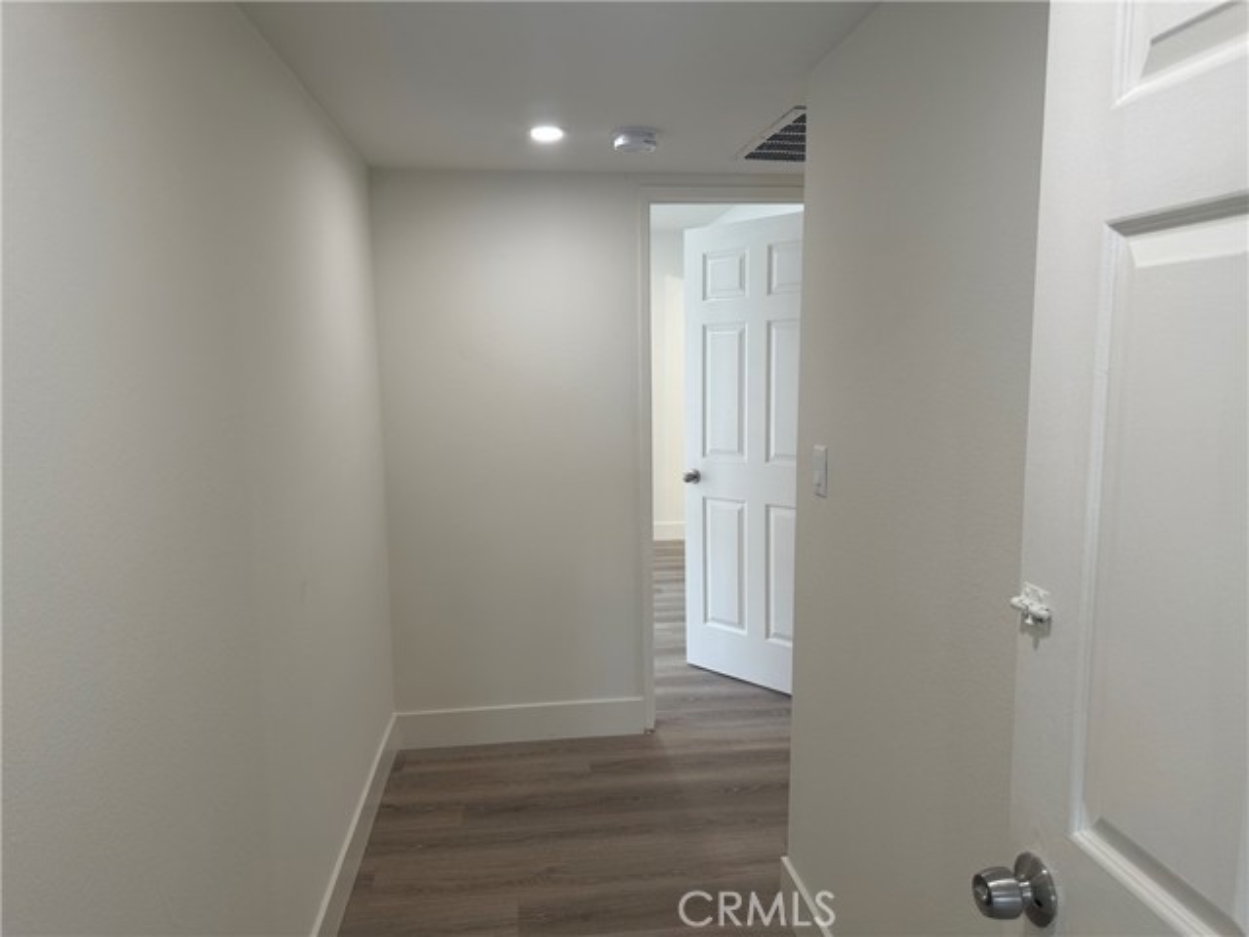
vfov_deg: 56.8
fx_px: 866
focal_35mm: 24
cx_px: 624
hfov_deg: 71.6
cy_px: 468
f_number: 1.78
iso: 80
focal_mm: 6.86
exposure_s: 1/121
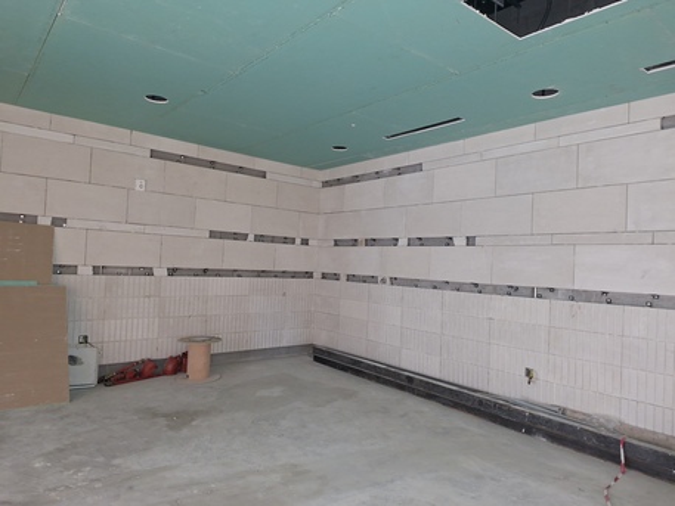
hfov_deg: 73.9
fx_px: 449
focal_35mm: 23
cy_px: 253
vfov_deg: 58.9
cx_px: 338
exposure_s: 1/25
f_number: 1.8
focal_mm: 5.54
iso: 800
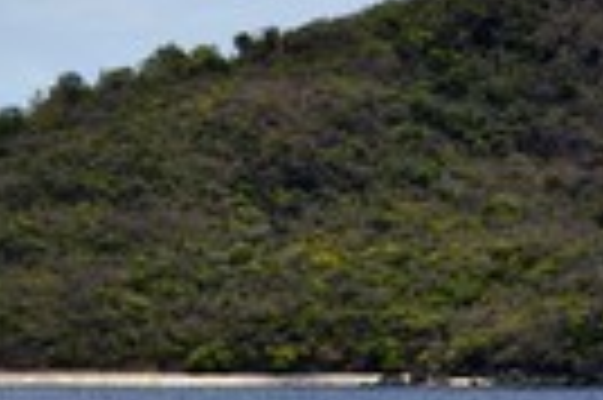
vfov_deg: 3.4
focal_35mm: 407
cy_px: 265
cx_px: -223
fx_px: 6809
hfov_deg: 5.0
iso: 200
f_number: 13
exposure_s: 1/320
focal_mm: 130
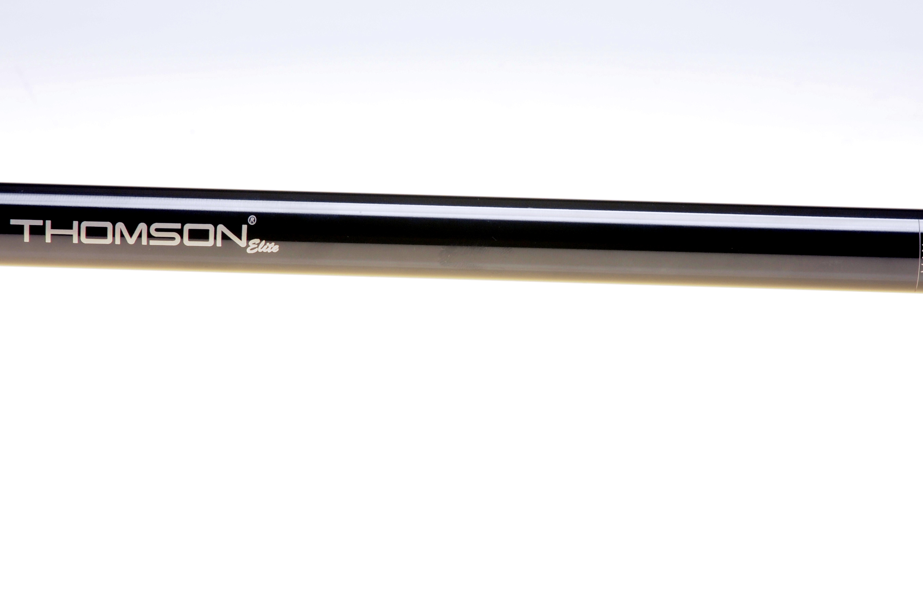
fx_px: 3323
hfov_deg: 15.8
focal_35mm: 130
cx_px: 461
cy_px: 234
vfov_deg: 10.5
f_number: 13
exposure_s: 1/60
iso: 250
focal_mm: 55
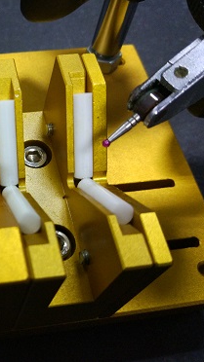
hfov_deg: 26.2
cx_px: -32
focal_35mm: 41
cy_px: 181
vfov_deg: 49.4
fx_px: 395
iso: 560
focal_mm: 4.26
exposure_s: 1/20
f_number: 2
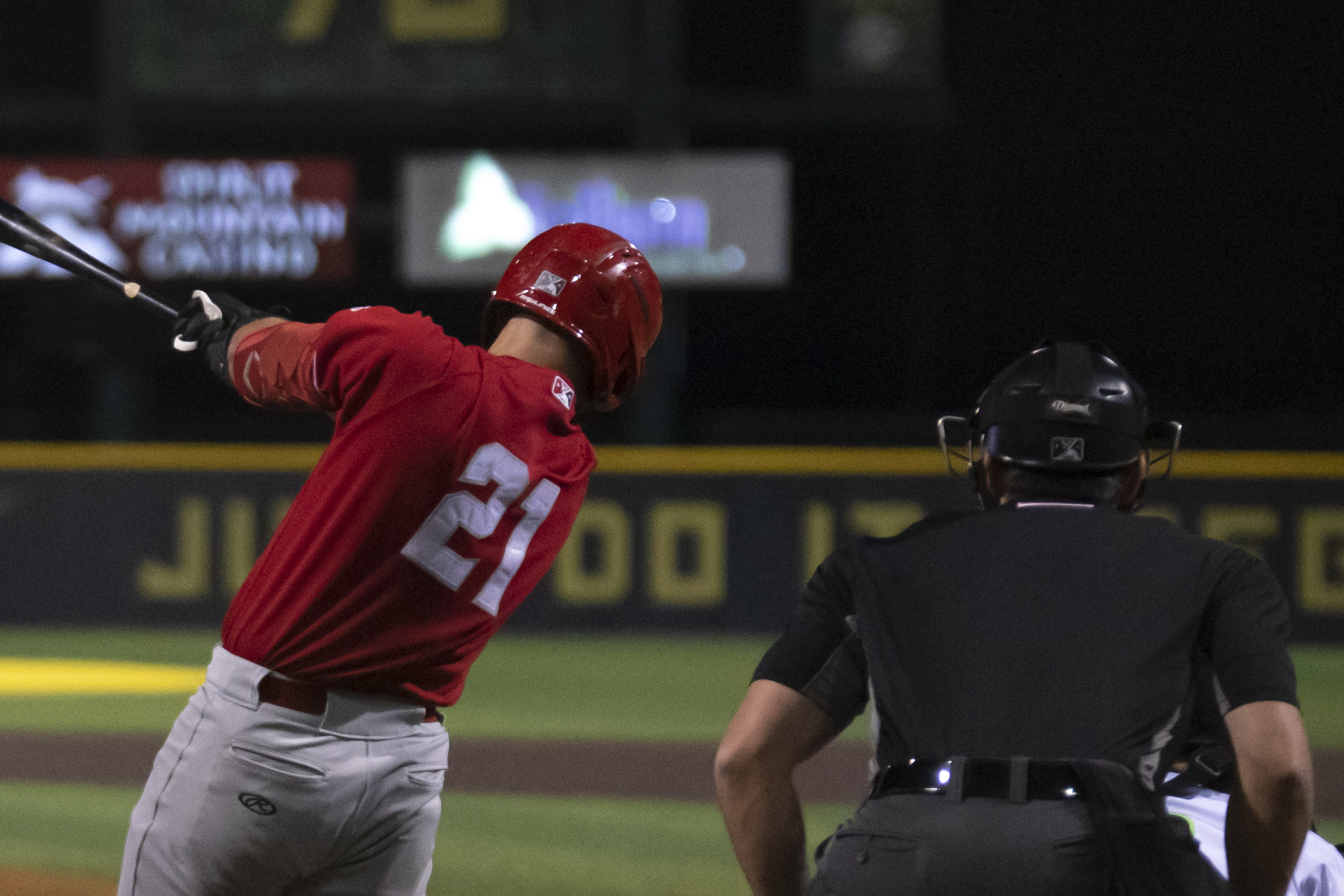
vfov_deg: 4.4
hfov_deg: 6.6
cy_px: 582
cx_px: -138
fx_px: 11572
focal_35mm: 310
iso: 2500
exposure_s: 1/2500
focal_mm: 122
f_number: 2.8
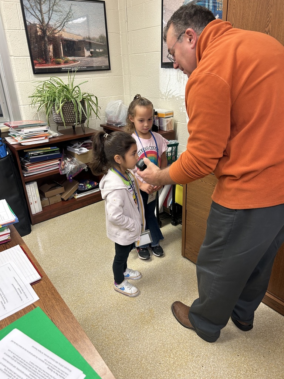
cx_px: 142
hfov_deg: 53.1
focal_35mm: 26
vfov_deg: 67.3
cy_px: 190
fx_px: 284
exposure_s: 1/60
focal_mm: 5.7
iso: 100
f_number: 1.5
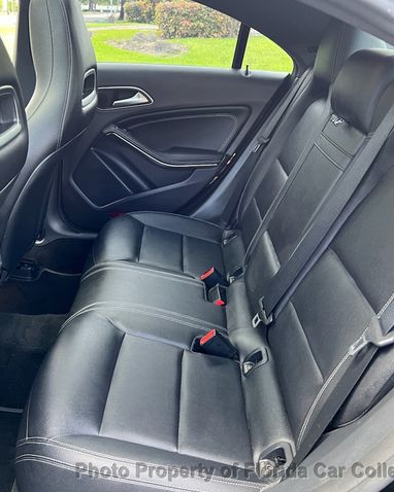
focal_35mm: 34
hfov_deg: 43.0
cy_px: 246
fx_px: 496
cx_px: 147
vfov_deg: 52.9
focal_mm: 5.7
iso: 125
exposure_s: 1/92
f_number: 1.5
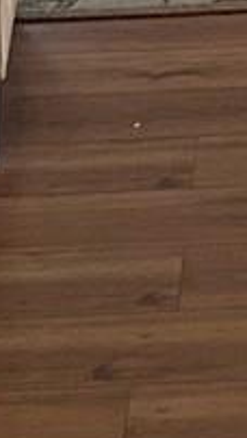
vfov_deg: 9.1
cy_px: -416
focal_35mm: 224
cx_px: 563
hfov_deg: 5.3
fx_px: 2602
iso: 200
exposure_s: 1/60
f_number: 1.8
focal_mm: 4.25
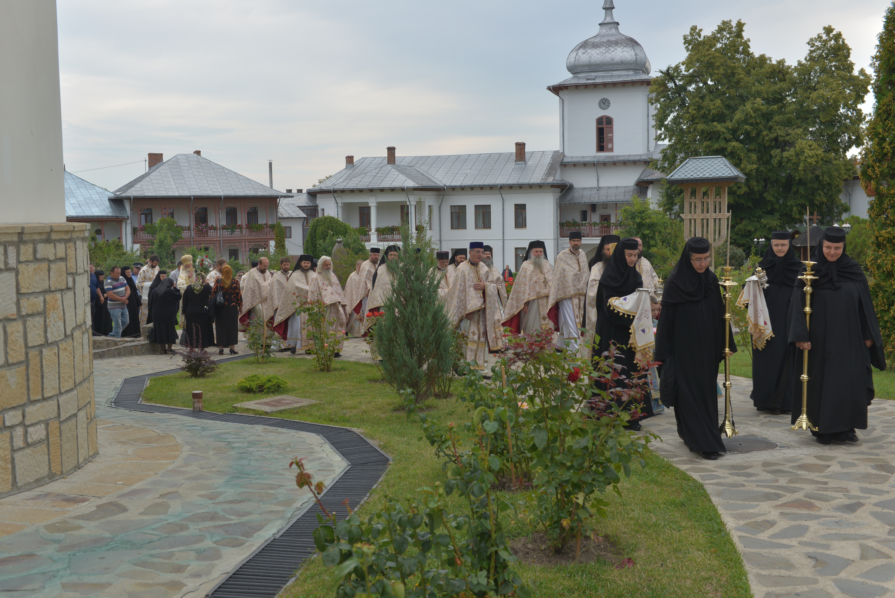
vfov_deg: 35.1
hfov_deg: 50.7
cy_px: 299
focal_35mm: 38
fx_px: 945
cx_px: 448
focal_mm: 38
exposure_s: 1/125
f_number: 5.6
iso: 125
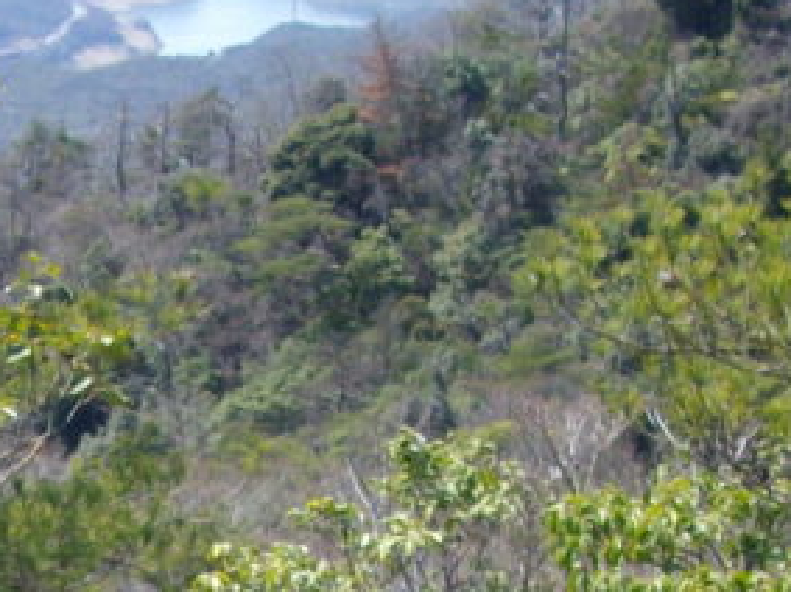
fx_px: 3061
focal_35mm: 134
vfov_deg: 10.6
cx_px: -249
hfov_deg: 14.1
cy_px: 972
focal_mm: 6.2
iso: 100
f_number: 5.6
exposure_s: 1/160
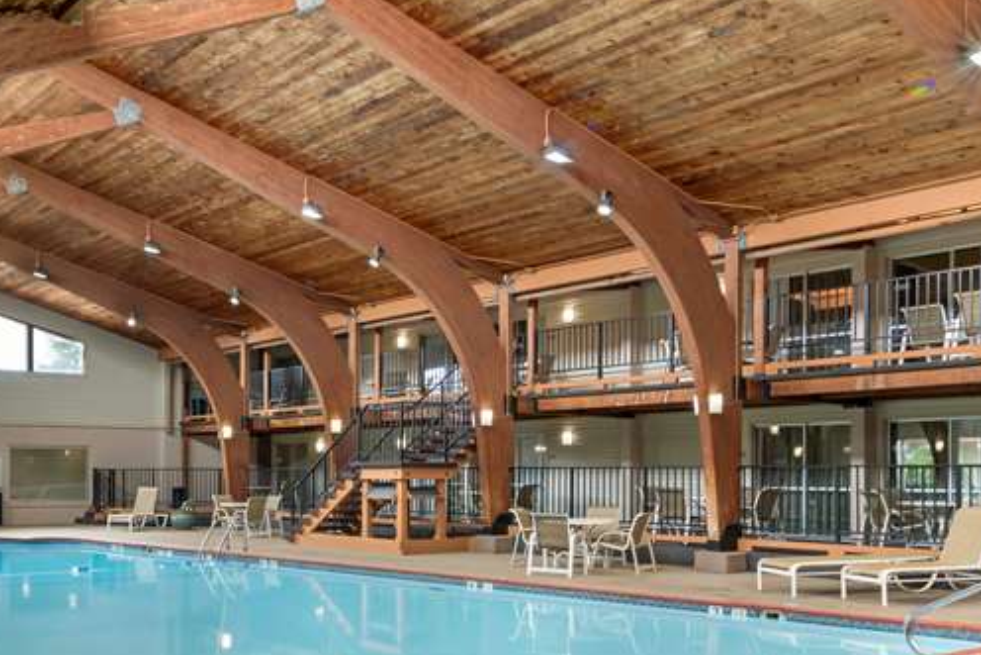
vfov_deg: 39.6
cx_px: 48
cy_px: 425
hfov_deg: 49.1
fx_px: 899
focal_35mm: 33
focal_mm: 16
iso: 100
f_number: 9
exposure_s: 1/5
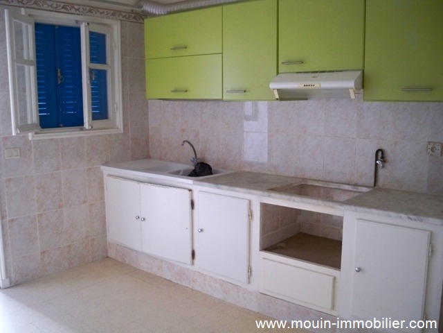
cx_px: 222
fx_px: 448
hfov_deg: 52.6
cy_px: 166
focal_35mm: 35
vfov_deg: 40.7
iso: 400
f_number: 3.1
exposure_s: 1/60
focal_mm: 6.3
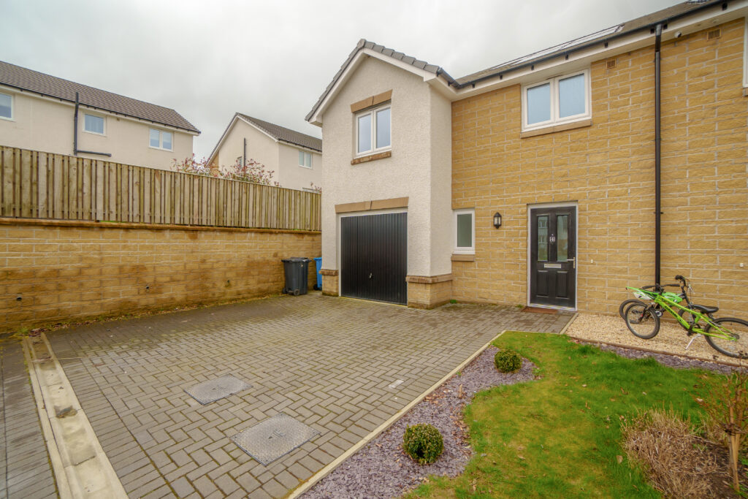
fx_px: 312
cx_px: 374
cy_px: 250
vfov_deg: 77.3
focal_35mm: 15
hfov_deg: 100.4
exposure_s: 1/1000
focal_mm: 10
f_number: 5.6
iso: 320
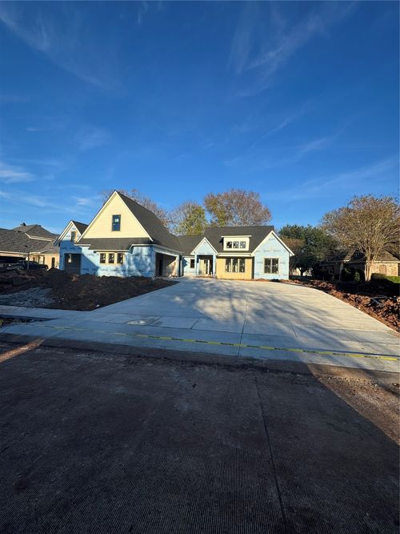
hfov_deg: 85.7
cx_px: 200
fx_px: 216
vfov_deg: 102.1
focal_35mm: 14
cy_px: 267
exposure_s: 1/1477
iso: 50
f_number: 2.2
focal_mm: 2.22
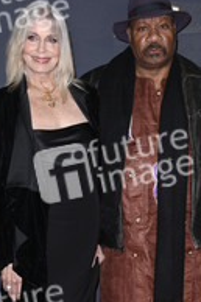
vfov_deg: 18.9
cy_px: 244
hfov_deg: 12.7
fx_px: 898
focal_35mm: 107
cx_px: 159
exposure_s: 1/200
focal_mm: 52
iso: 640
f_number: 5.6
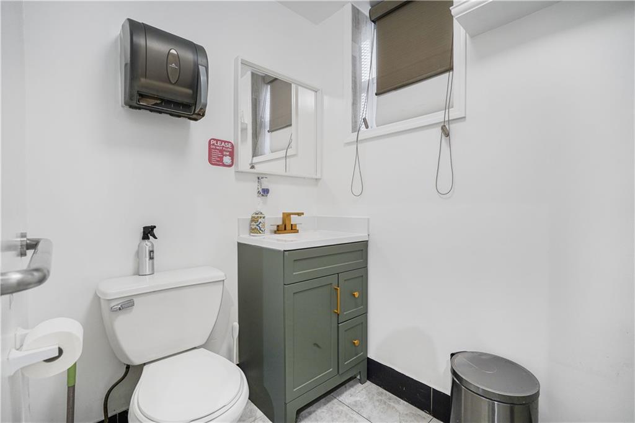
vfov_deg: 72.0
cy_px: 212
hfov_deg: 95.0
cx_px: 318
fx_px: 291
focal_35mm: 16
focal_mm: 16.5
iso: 500
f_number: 4
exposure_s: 1/160
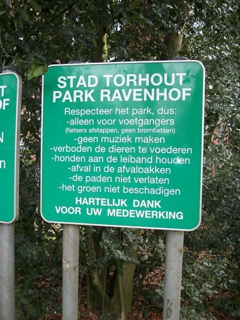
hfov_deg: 44.2
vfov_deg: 56.8
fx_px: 296
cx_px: 120
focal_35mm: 32
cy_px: 160
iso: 120
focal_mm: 5.7
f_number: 2.9
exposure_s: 1/125
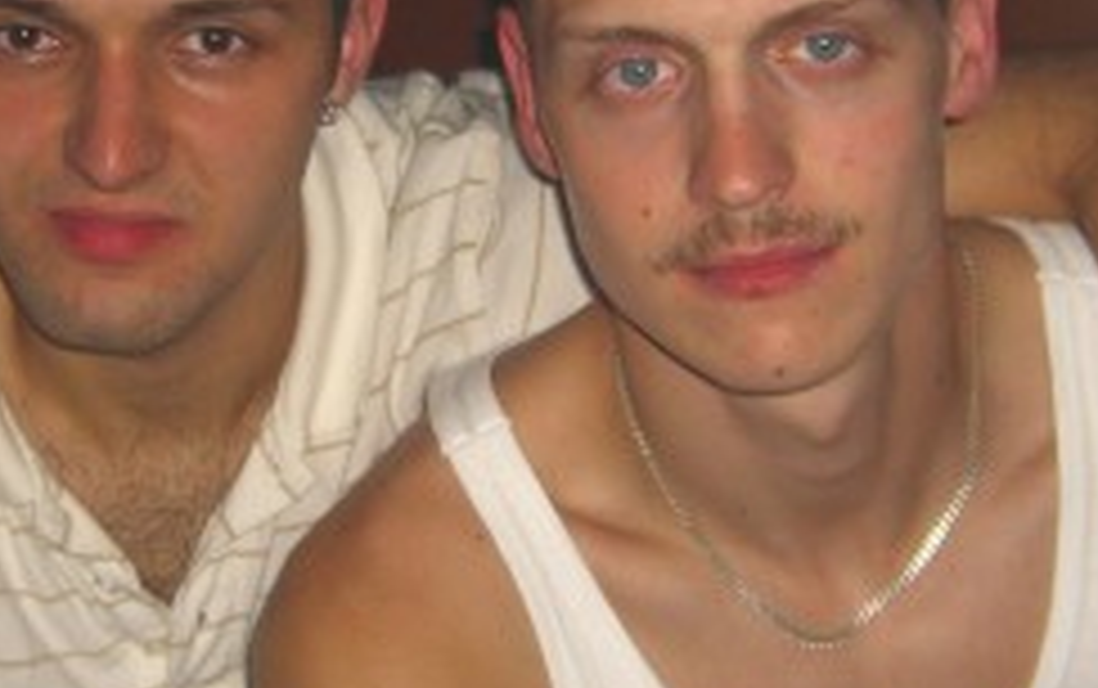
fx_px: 2965
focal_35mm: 99
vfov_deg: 13.2
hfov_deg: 21.0
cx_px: 441
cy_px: 324
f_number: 2.8
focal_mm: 7.9
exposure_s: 1/60
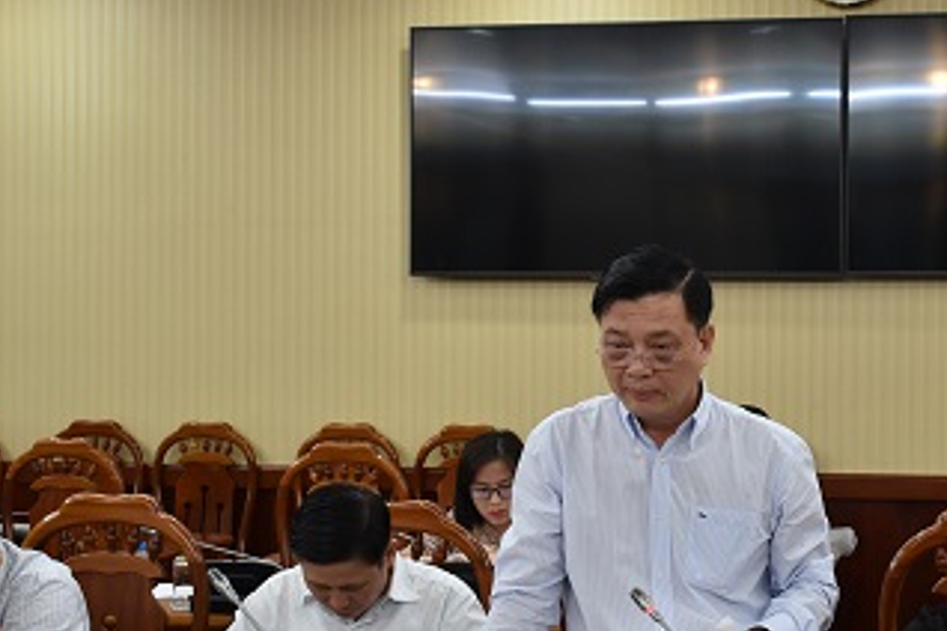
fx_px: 1789
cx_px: 706
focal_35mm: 68
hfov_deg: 29.2
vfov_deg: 20.0
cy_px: 363
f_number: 5
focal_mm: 24
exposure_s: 1/100
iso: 1000
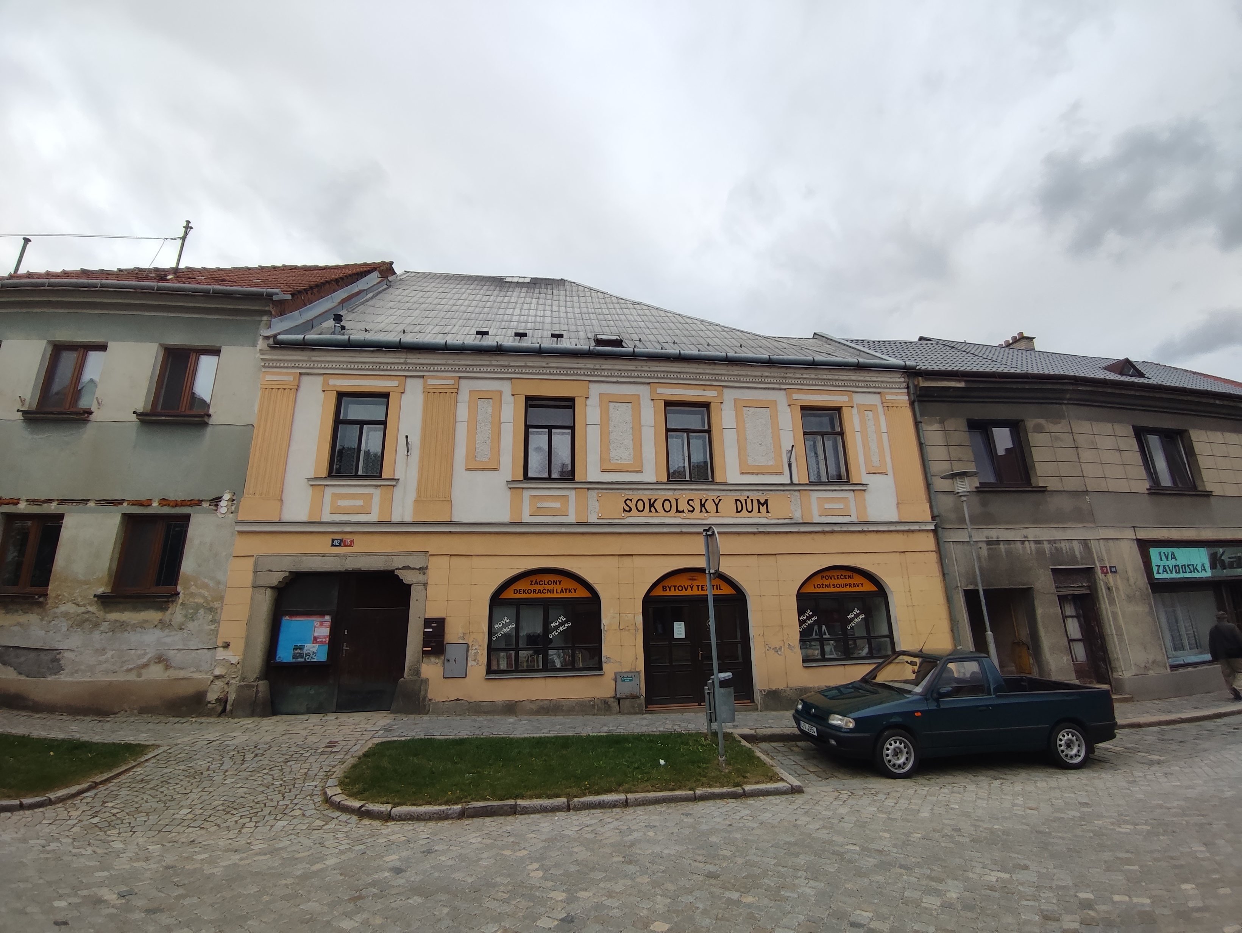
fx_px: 574
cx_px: 621
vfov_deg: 78.2
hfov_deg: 94.5
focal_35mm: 16
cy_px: 466
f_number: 2.2
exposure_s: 1/886
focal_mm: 1.65
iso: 50
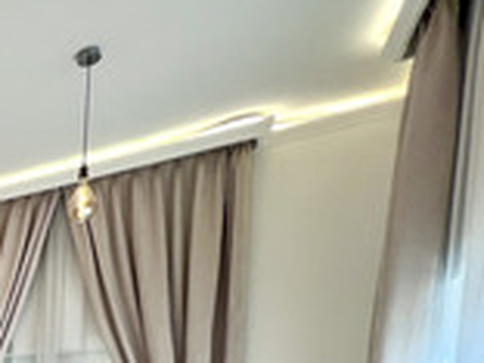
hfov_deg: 30.5
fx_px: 531
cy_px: 489
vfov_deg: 29.3
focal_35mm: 38
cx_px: -219
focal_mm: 1.57
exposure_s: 1/100
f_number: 1.8
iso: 32
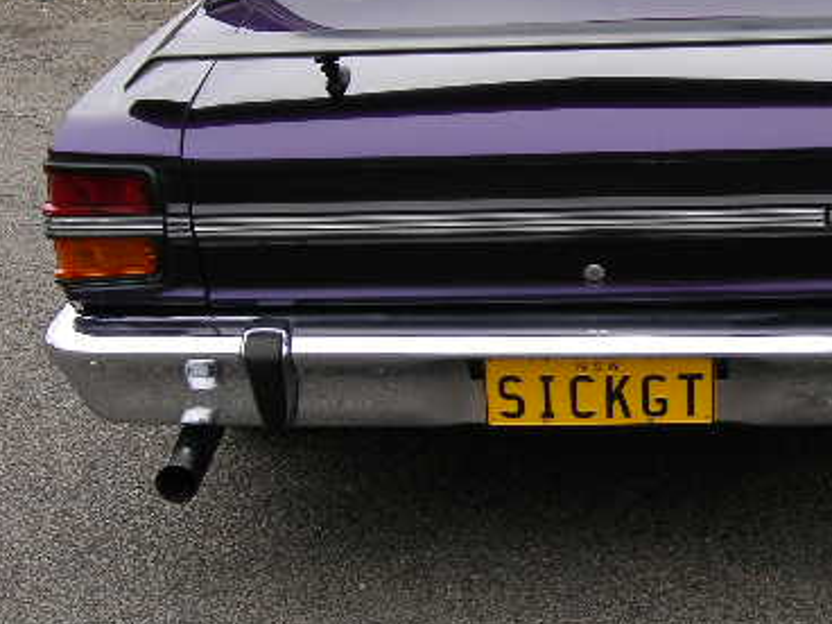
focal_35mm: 80
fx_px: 1923
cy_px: 111
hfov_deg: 24.2
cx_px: 597
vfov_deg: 18.2
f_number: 3.2
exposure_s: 1/125
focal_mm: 76
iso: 64
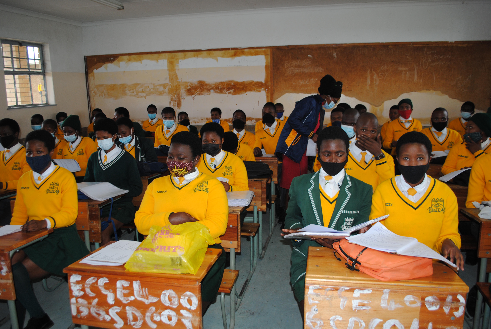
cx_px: 246
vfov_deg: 48.0
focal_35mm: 27
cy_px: 164
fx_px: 369
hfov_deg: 67.3
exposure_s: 1/60
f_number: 3.5
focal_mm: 18
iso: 200
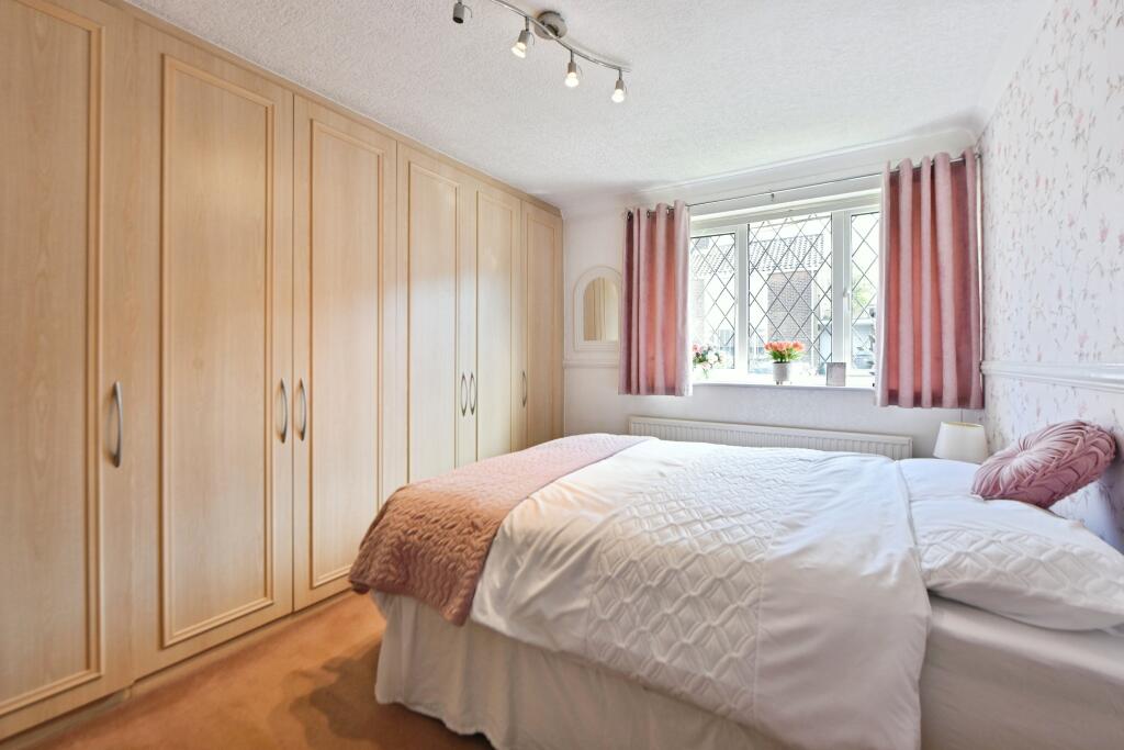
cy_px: 375
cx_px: 562
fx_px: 468
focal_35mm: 15
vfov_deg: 77.3
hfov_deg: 100.4
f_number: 7.1
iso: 500
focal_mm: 15
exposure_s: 1/40
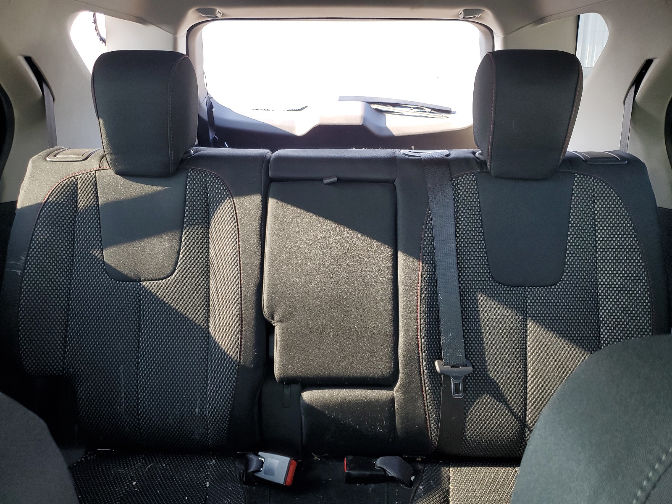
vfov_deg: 53.1
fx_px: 505
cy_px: 252
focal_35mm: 26
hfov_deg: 67.3
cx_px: 336
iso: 62
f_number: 1.5
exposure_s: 1/120
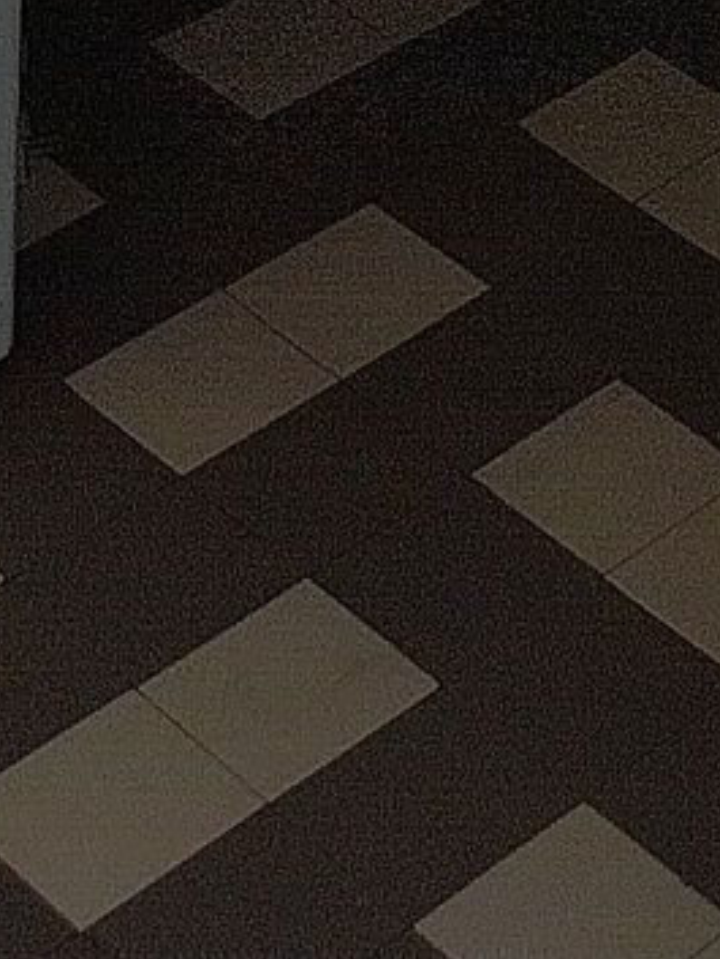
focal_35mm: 157
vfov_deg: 9.7
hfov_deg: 9.1
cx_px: 1269
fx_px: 4351
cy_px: -1936
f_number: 1.8
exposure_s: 1/50
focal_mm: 4
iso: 40
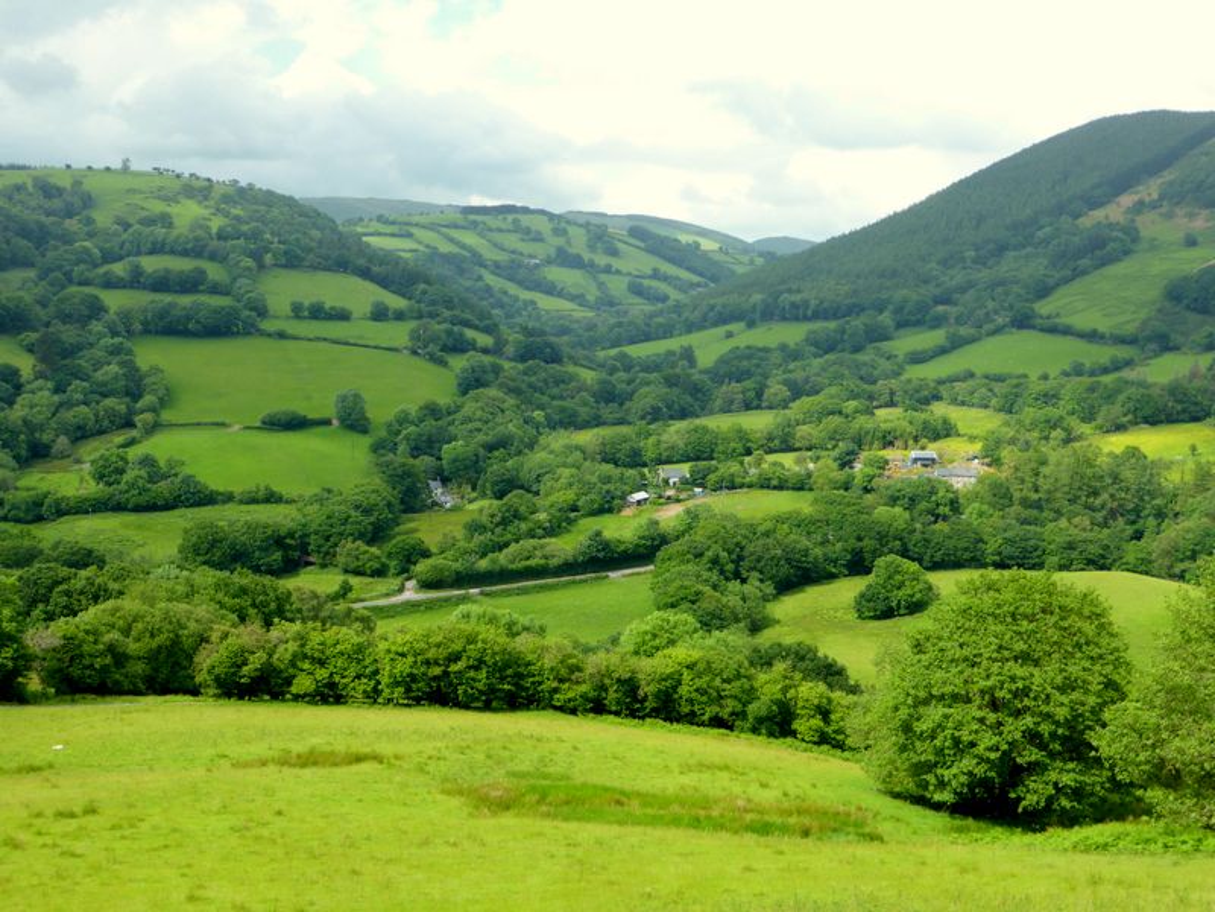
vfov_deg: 36.8
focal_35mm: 39
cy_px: 456
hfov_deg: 47.9
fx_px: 1369
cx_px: 608
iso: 100
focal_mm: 6.9
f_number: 3.9
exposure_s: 1/400
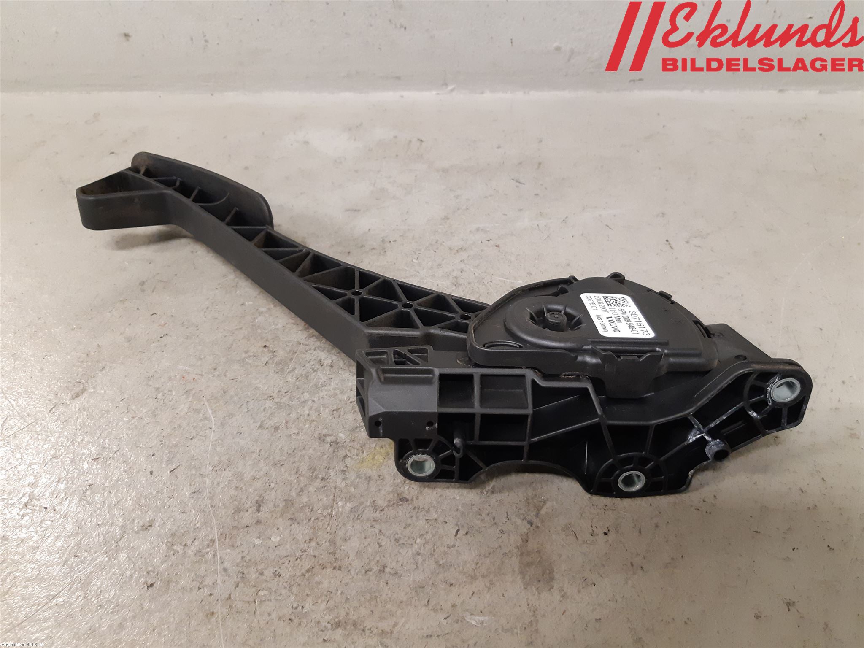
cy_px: 324
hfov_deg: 67.3
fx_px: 649
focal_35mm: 26
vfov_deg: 53.1
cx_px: 432
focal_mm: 3.93
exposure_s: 1/50
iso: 250
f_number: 1.7
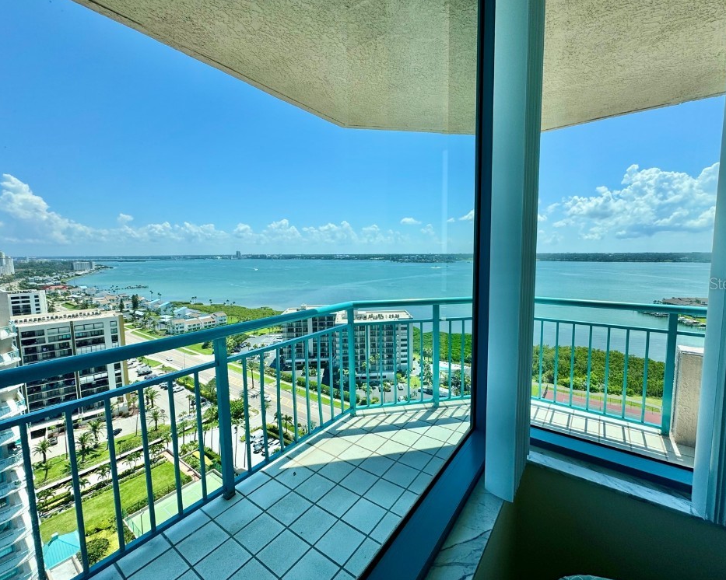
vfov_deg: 84.0
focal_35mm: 15
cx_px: 384
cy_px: 283
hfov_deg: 96.7
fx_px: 322
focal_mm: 2.22
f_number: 2.2
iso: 50
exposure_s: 1/2273
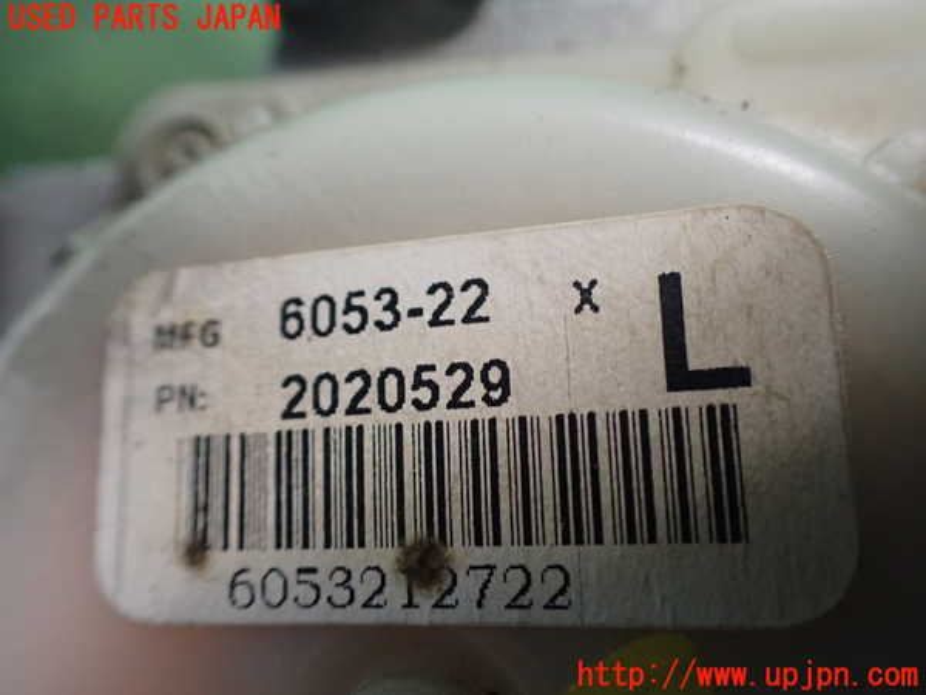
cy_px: 348
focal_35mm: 30
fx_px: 803
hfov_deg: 60.0
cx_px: 463
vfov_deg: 46.8
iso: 800
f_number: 2.3
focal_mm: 5.4
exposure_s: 1/100
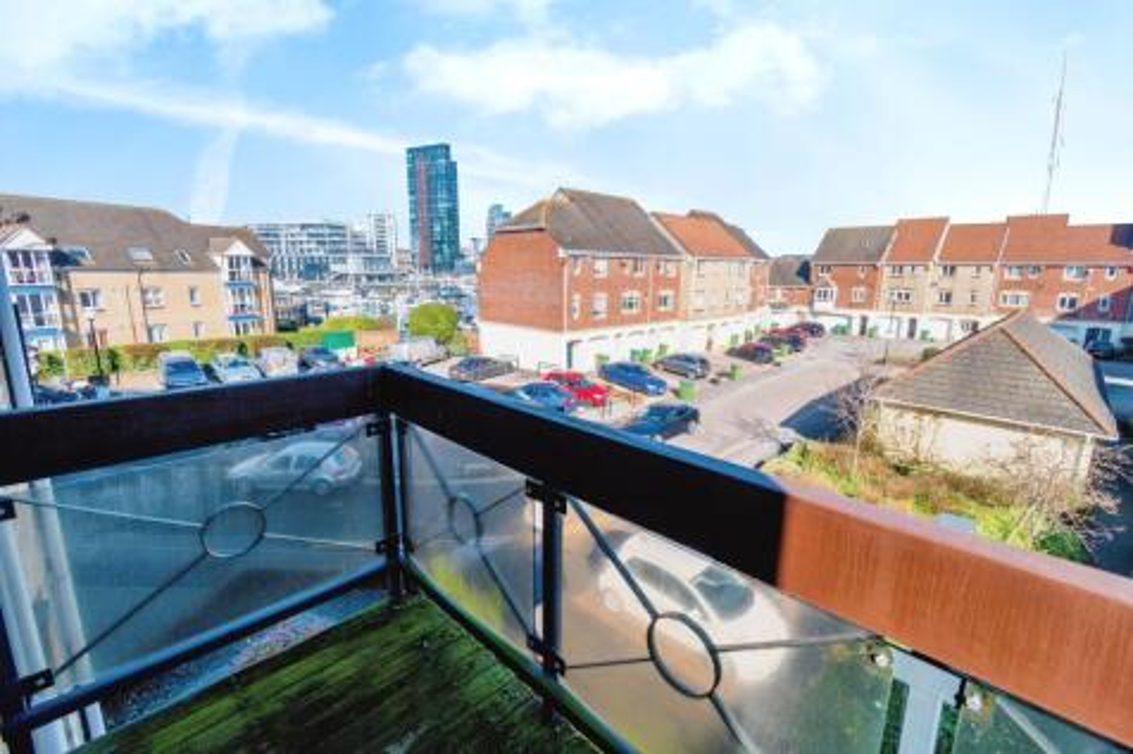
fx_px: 944
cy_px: 377
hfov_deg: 61.9
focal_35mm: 30
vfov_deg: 43.6
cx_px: 566
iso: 320
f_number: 7.1
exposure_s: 1/2000
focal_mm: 20
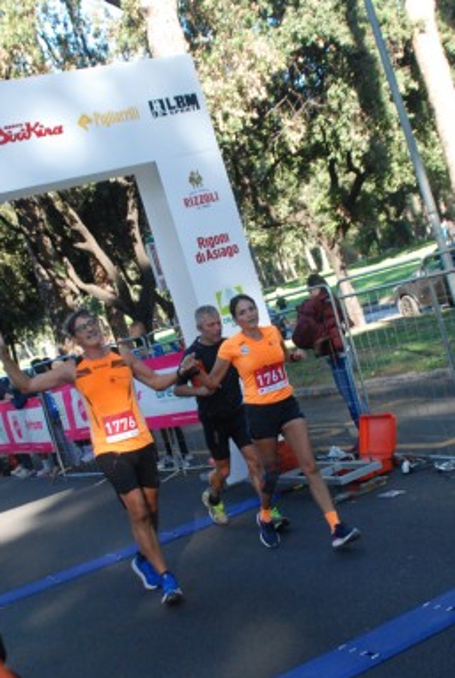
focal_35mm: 47
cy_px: 363
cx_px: 247
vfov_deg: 41.8
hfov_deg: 28.8
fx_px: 887
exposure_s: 1/800
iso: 1000
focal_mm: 20
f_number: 3.8
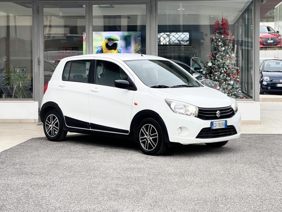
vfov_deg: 22.9
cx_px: 141
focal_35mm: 64
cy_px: 106
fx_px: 521
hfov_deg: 30.3
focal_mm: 7.5
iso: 80
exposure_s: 1/121
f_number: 2.2
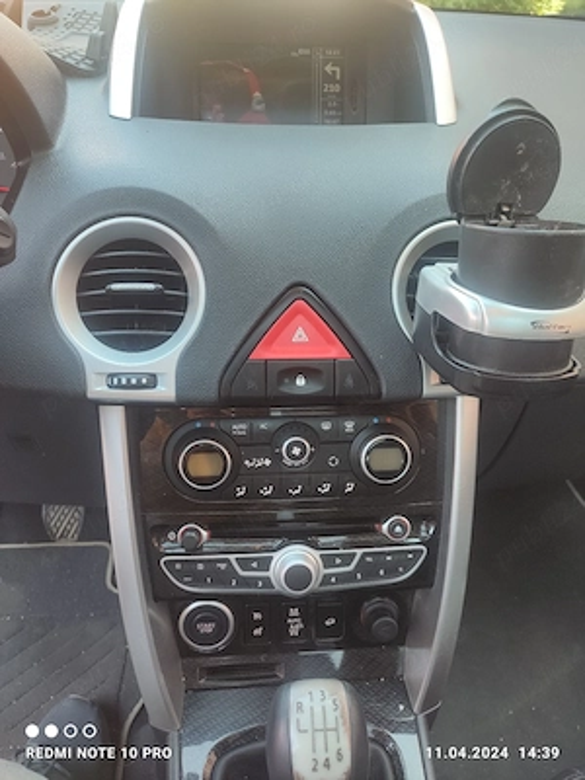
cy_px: 390
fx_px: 563
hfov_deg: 54.9
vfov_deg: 69.4
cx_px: 292
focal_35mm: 25
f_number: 1.9
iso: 78
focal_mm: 6.04
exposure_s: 1/33
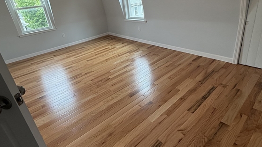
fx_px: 146
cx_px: 129
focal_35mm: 21
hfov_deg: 83.8
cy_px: 56
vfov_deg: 53.1
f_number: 2.2
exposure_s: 1/120
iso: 100
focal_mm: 2.22
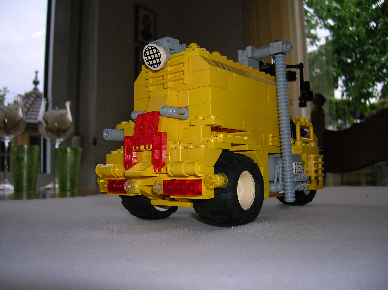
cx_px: 194
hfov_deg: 54.0
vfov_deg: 41.7
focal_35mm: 34
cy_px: 145
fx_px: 381
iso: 50
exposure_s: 1/60.1
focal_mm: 5.7
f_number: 2.9
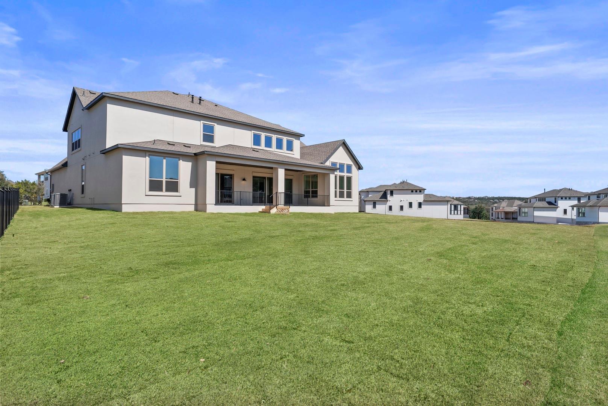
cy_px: 203
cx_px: 304
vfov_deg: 62.0
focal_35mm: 20
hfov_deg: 83.9
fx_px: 338
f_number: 11
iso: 160
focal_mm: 20
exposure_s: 1/200
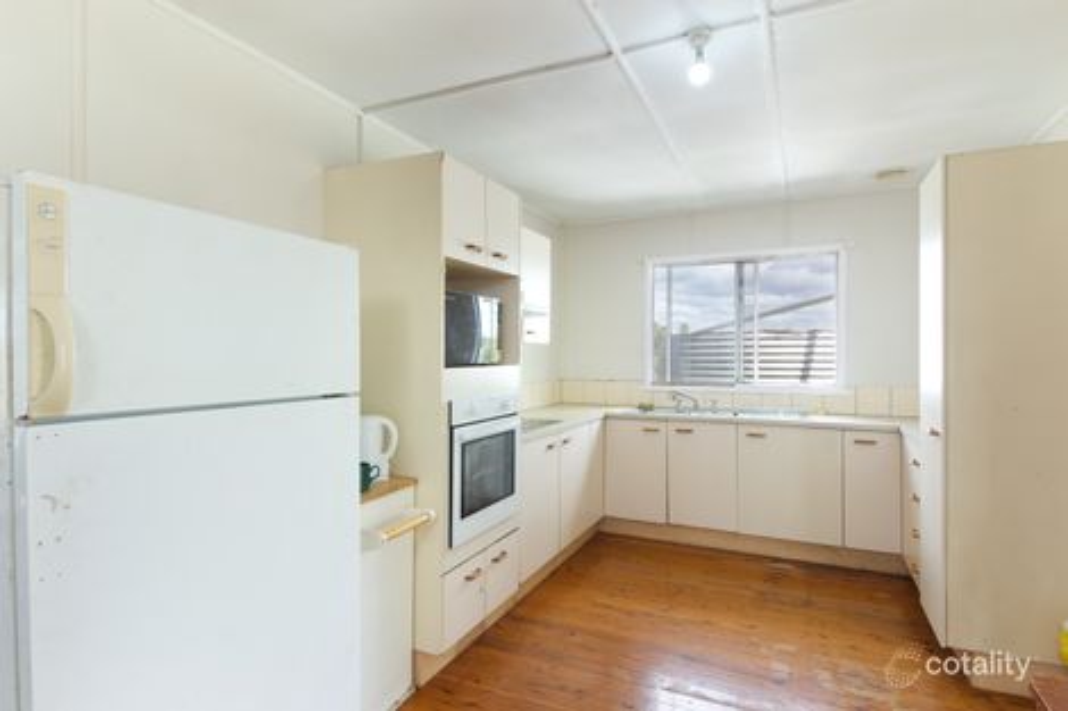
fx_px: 534
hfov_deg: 90.0
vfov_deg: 67.3
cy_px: 356
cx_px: 534
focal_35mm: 18
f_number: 8
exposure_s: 1/6
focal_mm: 12
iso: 100
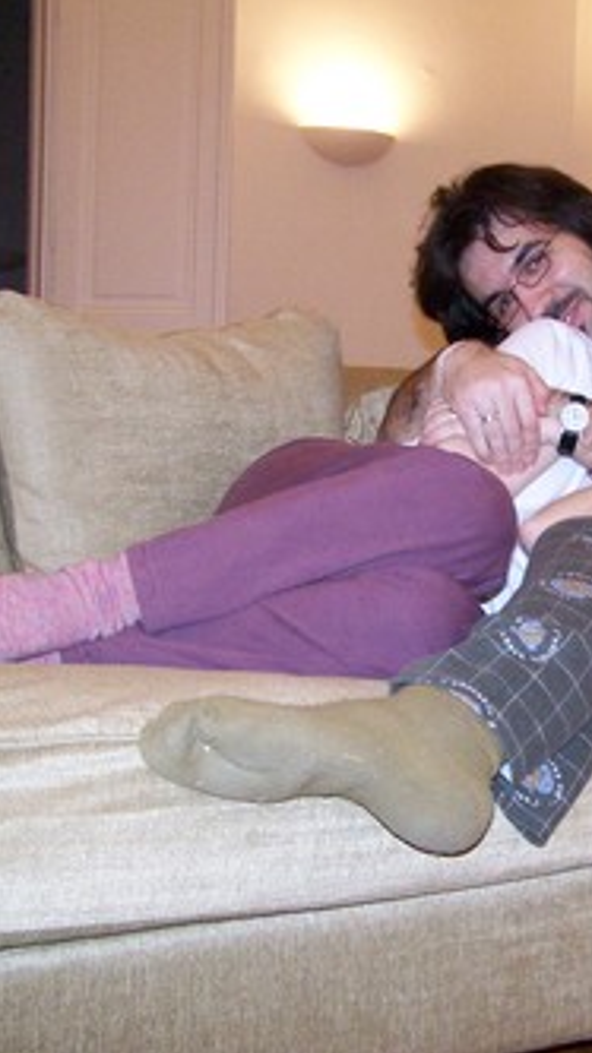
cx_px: 554
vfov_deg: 37.2
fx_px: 1565
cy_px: 528
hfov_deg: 20.9
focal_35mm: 56
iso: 400
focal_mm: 6.3
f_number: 2.8
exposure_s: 1/60
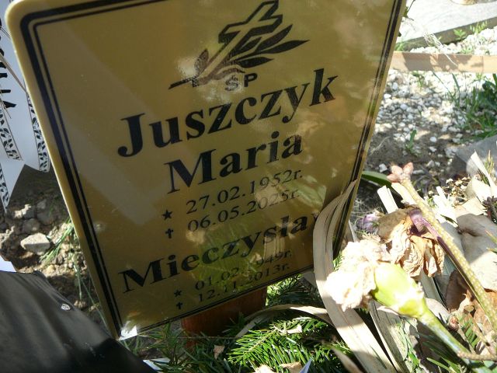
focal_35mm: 35
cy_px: 186
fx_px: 503
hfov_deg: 52.6
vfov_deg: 40.7
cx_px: 248
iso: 80
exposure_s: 1/400
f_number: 2.8
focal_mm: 5.2
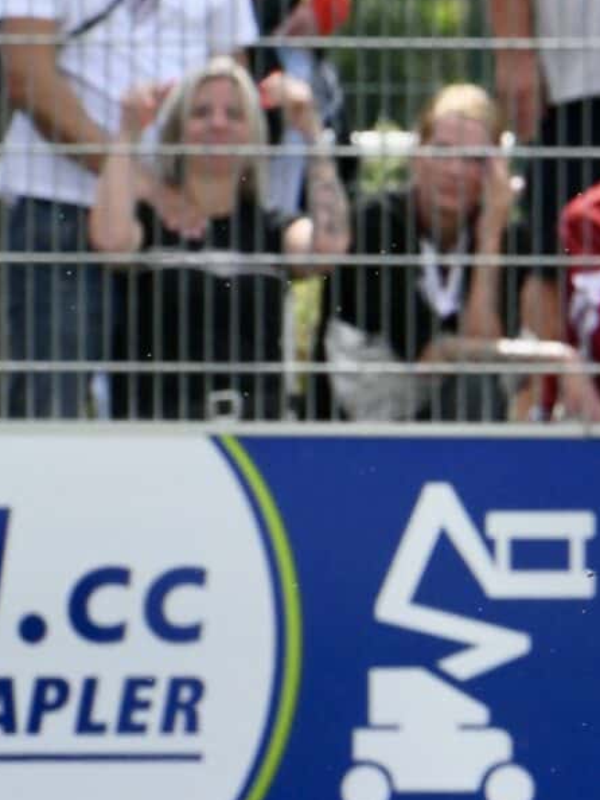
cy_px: 306
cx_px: 1368
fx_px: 30586
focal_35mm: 1323
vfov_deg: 1.5
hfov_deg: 1.1
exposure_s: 1/1600
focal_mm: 400
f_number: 11
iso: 2000
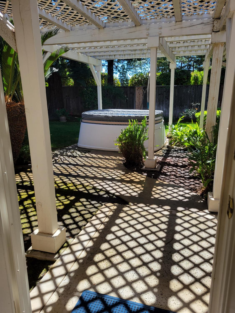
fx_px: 235
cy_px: 156
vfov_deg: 67.3
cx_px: 118
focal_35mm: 26
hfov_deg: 53.1
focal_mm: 5.4
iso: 40
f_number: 1.8
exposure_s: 1/880
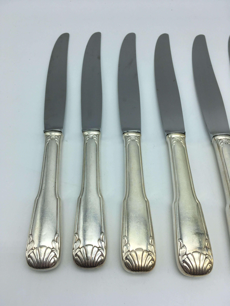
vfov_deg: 61.7
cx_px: 115
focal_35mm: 29
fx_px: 257
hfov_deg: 48.2
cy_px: 153
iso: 25
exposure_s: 1/359
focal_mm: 4.15
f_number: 2.2
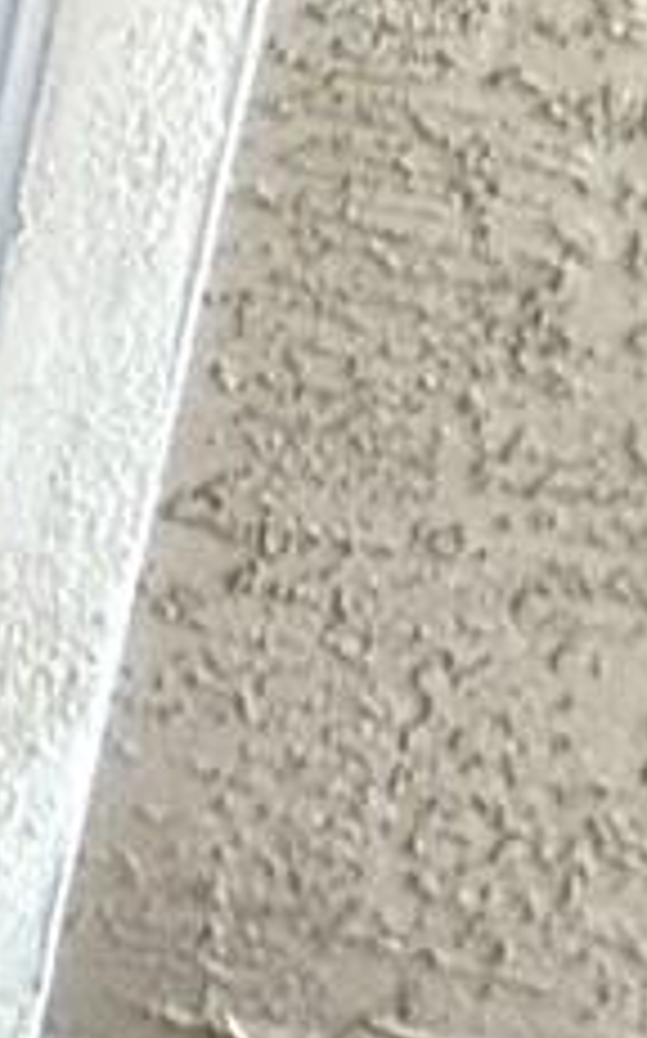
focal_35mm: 103
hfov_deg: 6.7
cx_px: -2426
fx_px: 2911
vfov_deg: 15.7
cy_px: -1065
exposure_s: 1/60
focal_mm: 2.22
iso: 800
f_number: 2.2
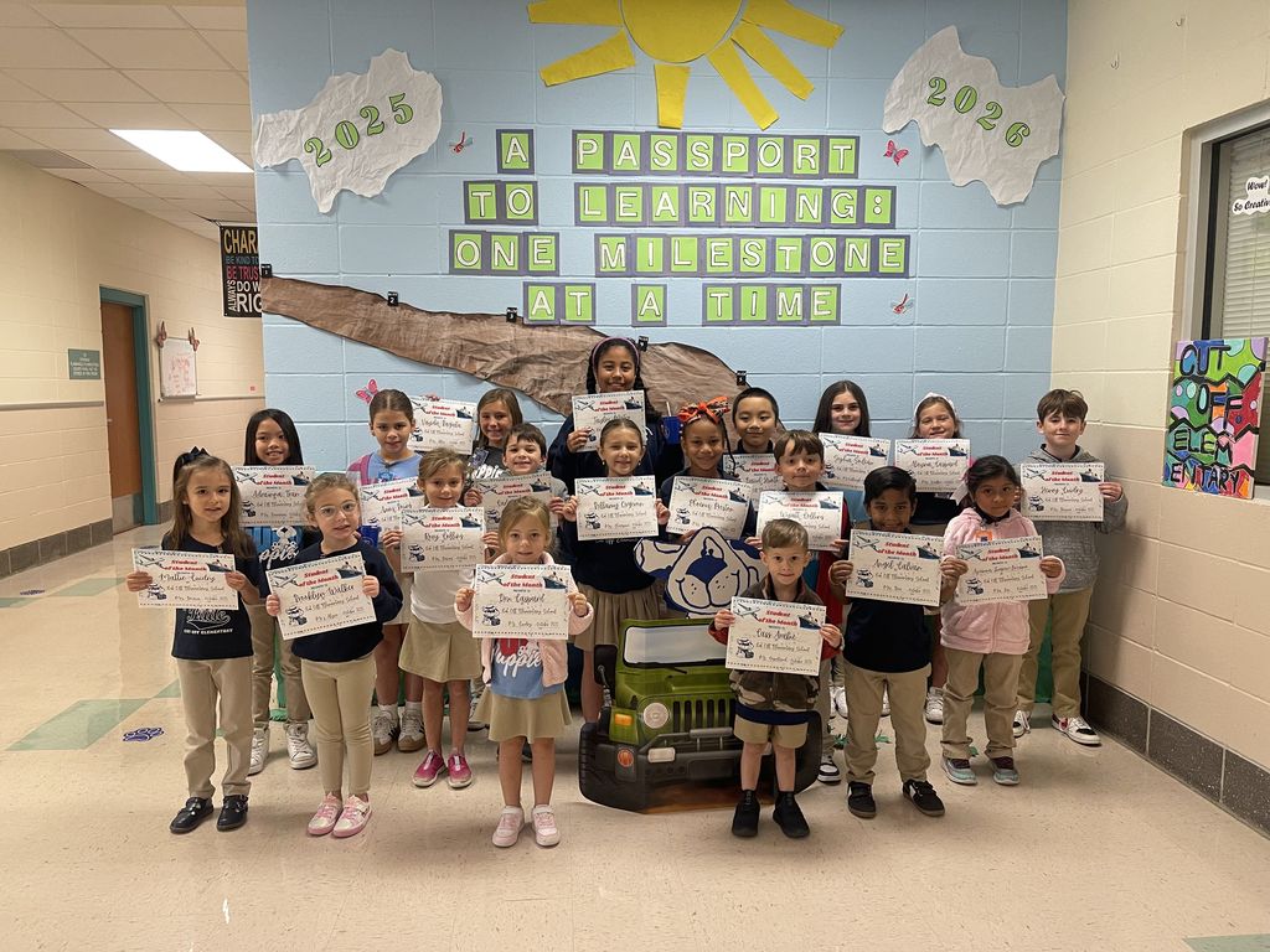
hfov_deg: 69.4
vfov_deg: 54.9
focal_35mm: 25
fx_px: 917
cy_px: 476
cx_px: 635
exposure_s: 1/60
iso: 160
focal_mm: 5.1
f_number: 1.6
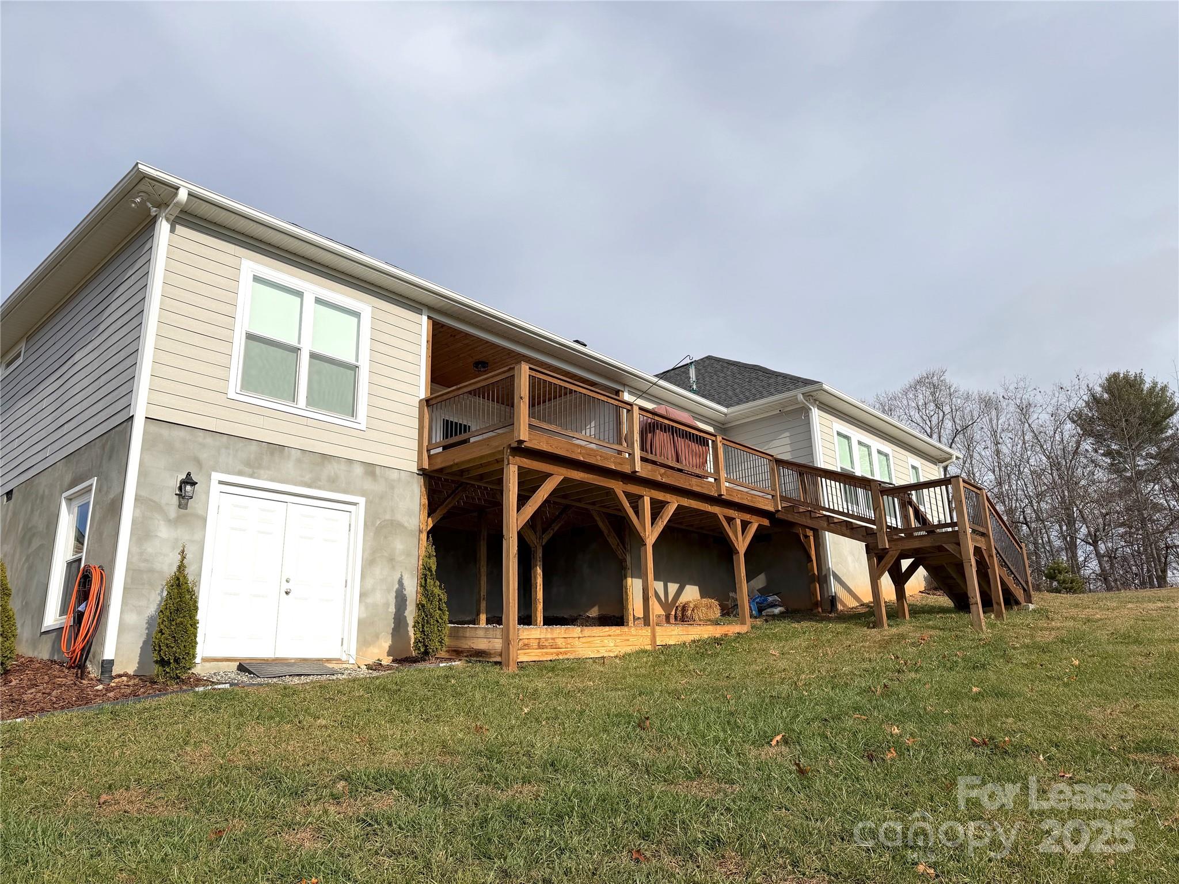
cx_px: 590
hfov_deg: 71.6
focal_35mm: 24
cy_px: 442
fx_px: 817
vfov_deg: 56.8
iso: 80
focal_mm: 6.76
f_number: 1.78
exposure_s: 1/8130
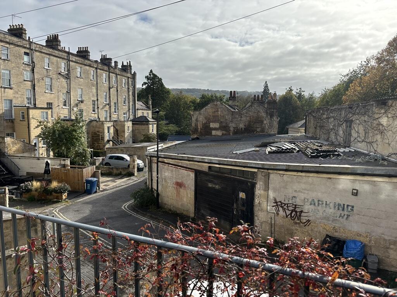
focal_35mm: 24
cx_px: 198
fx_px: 275
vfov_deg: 56.8
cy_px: 148
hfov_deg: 71.6
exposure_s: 1/5848
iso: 80
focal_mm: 6.86
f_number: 1.78
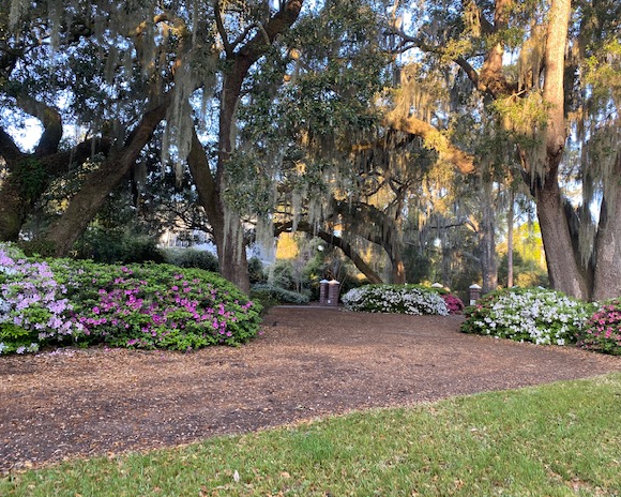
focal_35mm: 28
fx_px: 515
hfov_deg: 62.2
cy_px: 254
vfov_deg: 51.5
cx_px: 318
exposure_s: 1/121
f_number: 1.8
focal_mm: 4.25
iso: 64
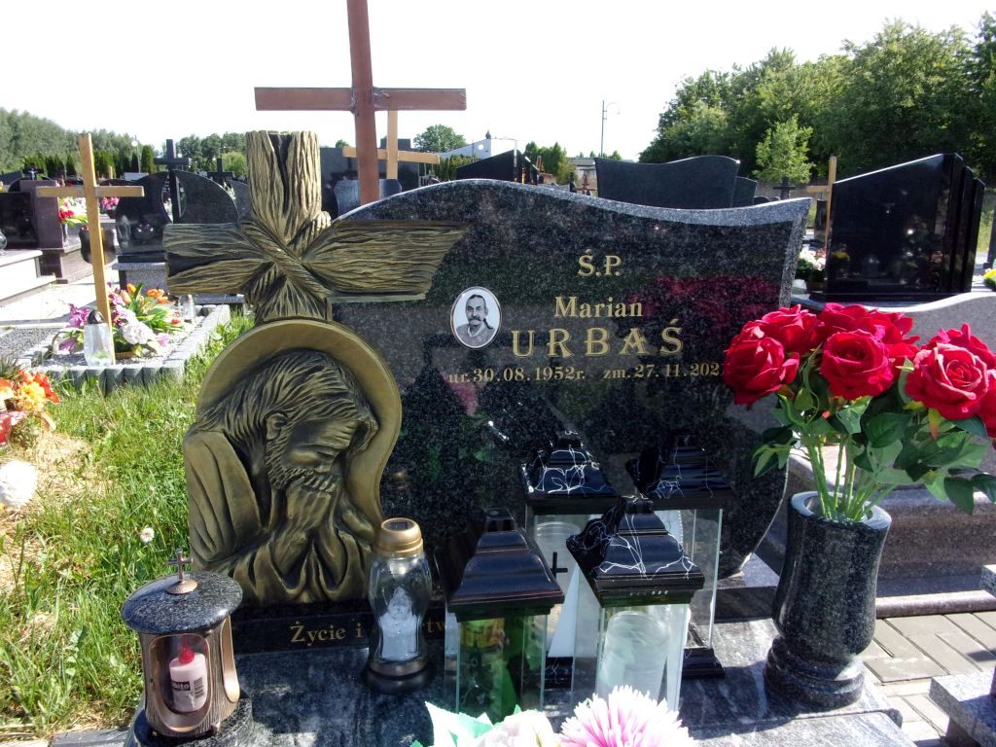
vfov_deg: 49.7
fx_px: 806
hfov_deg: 63.4
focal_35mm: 28
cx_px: 498
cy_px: 374
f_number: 10.8
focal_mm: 5.1
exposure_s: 1/100
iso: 200
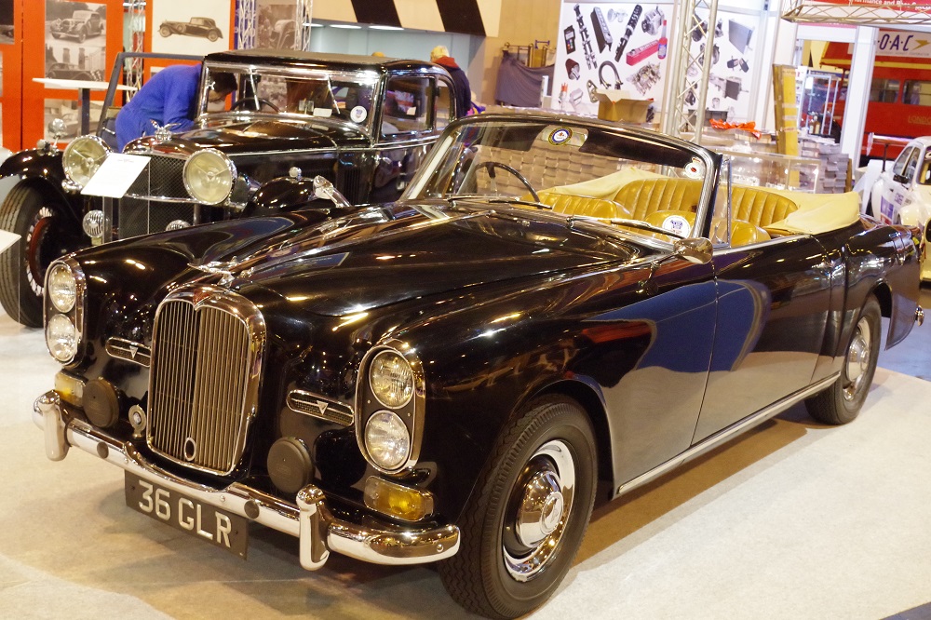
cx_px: 466
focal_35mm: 45
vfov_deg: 29.8
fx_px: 1163
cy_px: 310
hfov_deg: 43.6
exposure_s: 1/60
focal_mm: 30
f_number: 4.5
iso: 3200
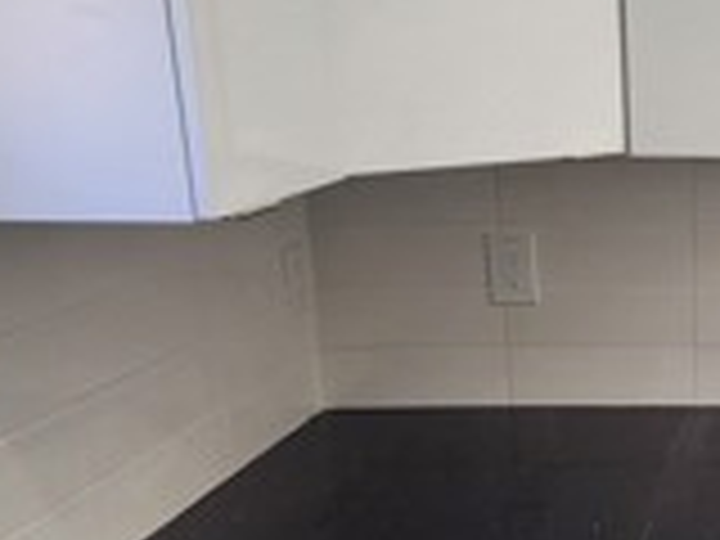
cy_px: 342
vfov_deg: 27.9
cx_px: 878
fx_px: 1082
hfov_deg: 30.8
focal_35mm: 52
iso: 80
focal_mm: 2.2
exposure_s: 1/120
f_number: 2.2
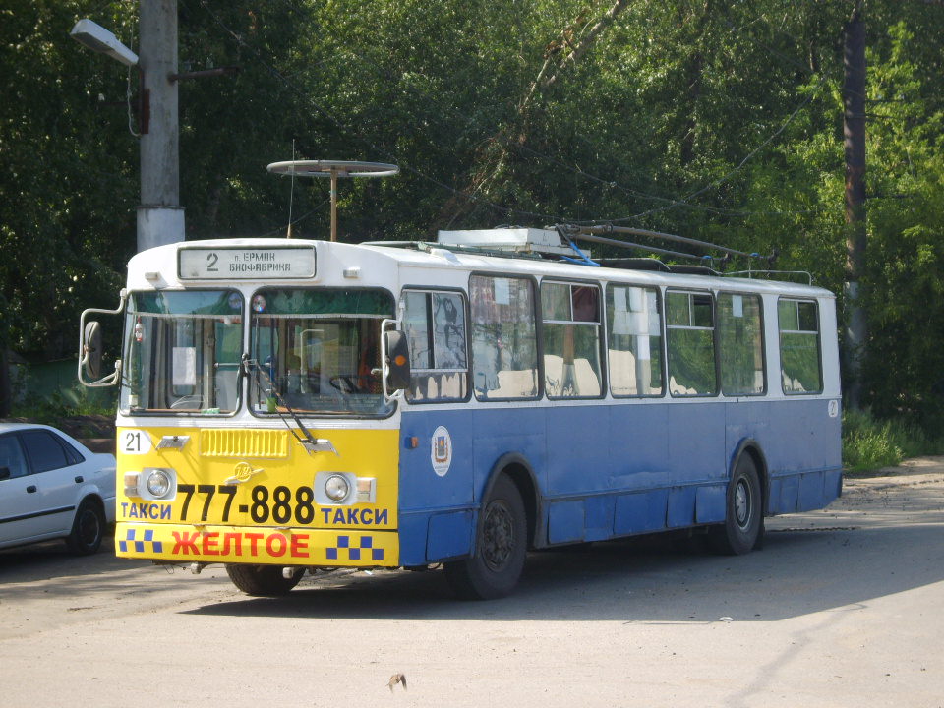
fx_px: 2863
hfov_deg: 18.7
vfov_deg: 14.1
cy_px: 354
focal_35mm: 105
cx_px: 472
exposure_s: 1/250
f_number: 5.1
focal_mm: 22.2
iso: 50
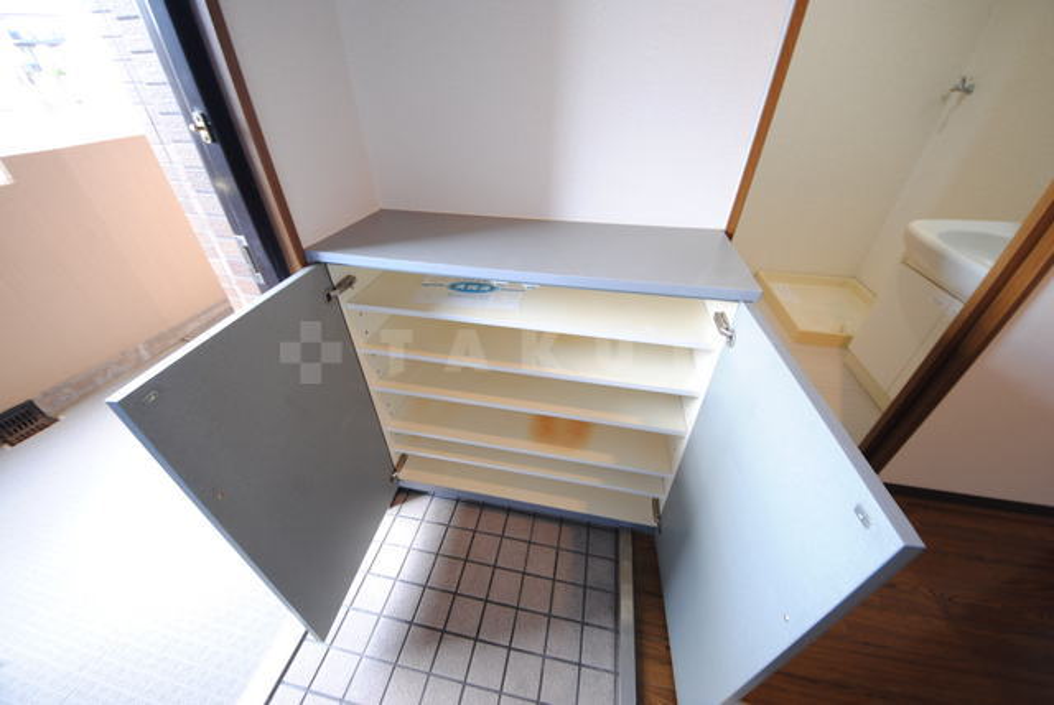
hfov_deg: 112.6
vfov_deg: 90.1
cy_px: 352
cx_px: 527
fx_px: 352
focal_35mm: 12
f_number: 4.5
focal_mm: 8
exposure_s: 1/5
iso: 100
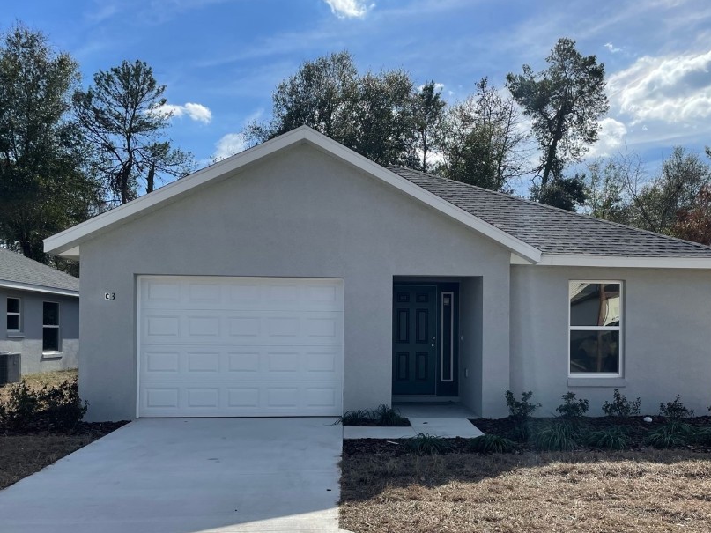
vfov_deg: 42.7
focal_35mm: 33
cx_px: 409
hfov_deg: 55.1
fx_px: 678
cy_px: 322
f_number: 1.6
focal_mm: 4.2
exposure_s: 1/5291
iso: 32
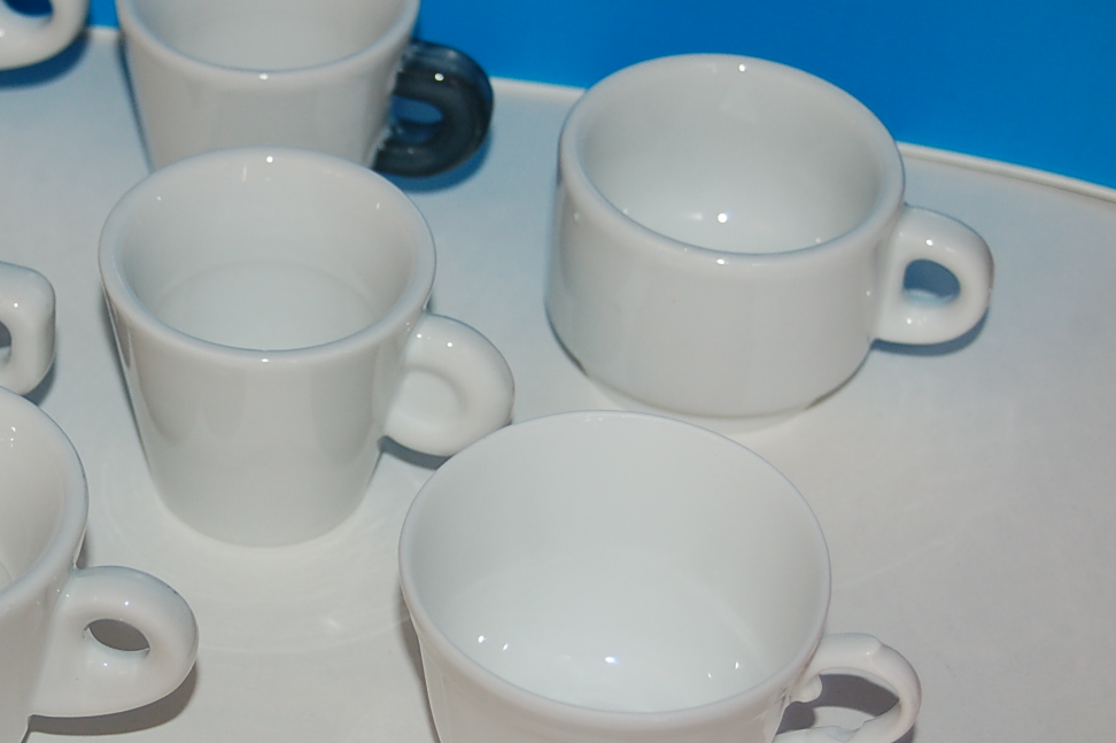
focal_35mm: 116
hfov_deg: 17.5
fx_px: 3594
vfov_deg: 11.8
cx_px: 255
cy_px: 382
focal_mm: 50
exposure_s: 1/60
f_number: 4.8
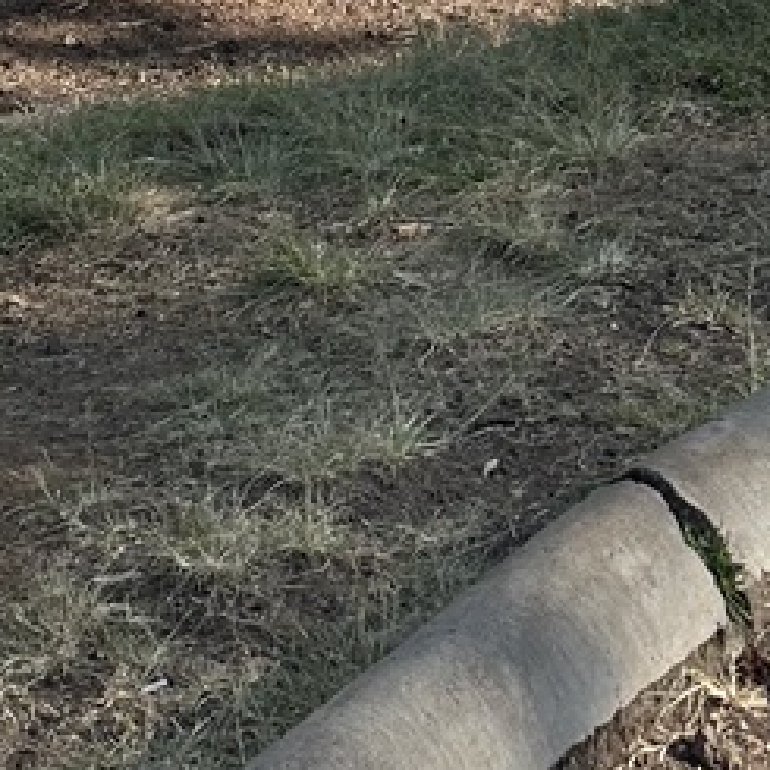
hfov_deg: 16.5
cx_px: 91
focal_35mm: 104
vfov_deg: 14.2
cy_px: -729
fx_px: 2617
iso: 80
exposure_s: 1/2299
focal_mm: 6.86
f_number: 1.78
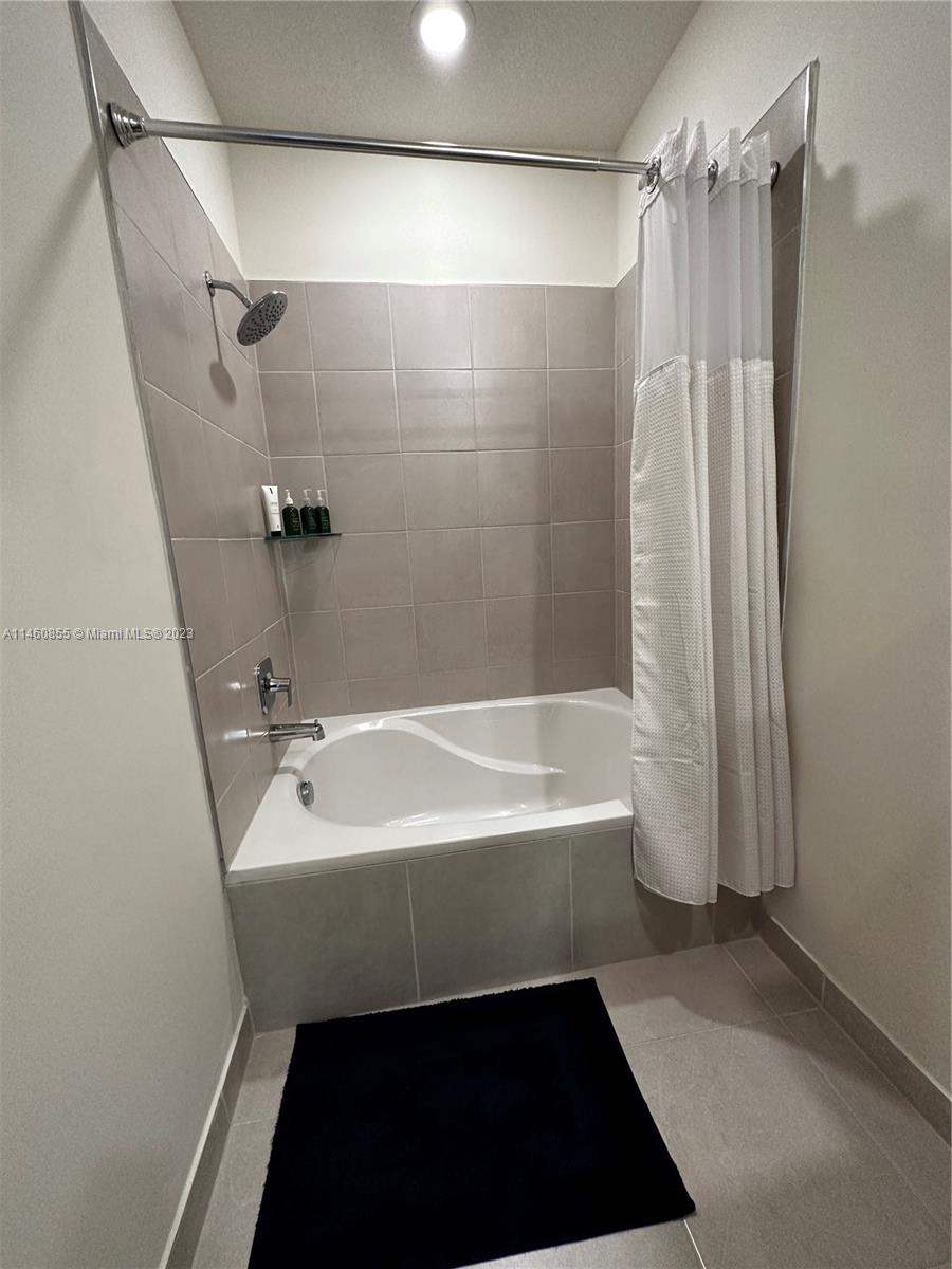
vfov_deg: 102.1
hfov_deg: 85.7
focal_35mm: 14
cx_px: 476
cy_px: 634
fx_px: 513
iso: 250
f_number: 2.2
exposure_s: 1/120
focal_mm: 2.22
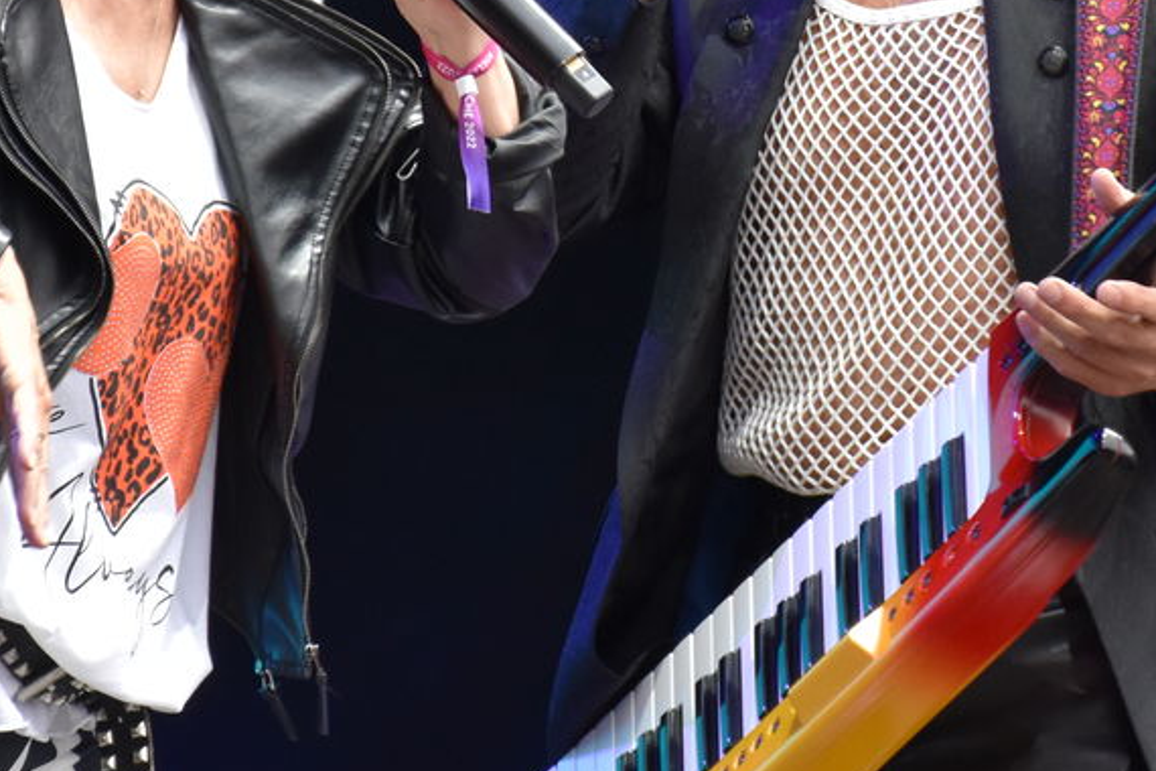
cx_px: 738
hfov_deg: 4.7
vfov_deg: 3.1
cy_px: 110
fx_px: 14205
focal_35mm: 442
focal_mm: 105
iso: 800
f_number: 5.6
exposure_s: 1/160
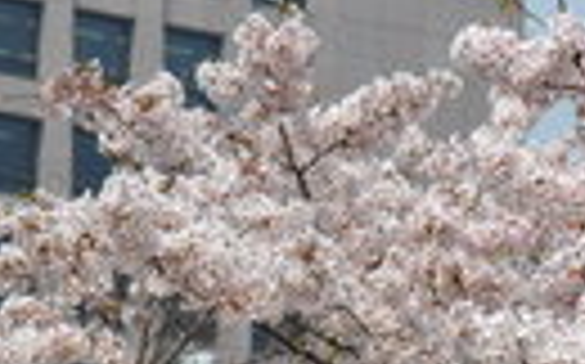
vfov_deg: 2.8
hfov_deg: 4.5
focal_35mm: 466
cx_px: 621
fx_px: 7423
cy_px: 598
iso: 200
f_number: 7.1
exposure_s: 1/800
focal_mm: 90
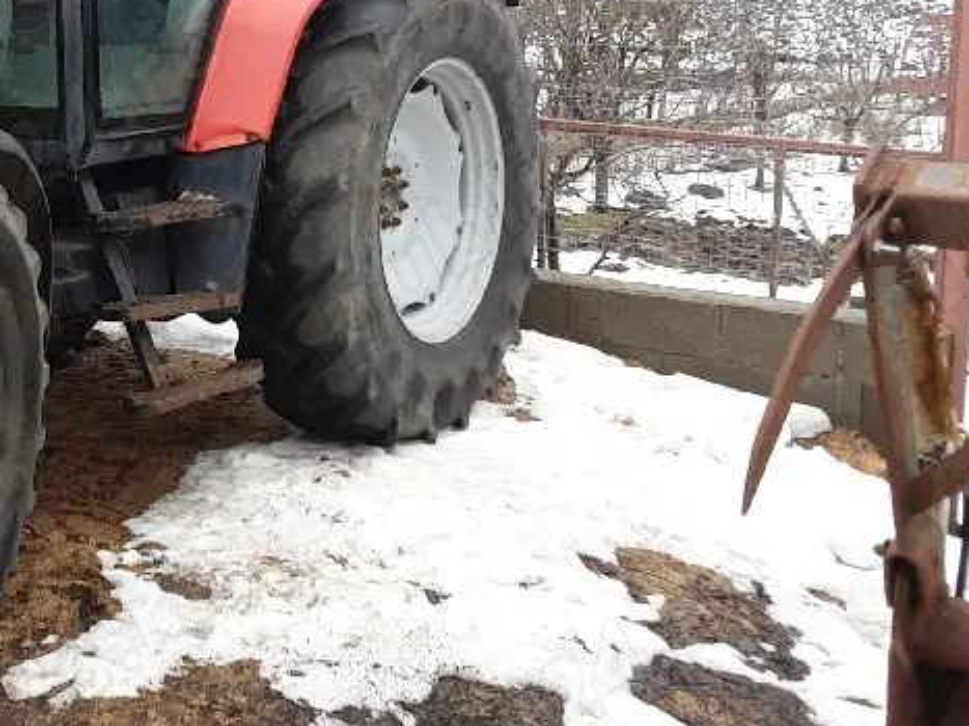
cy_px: 199
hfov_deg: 31.0
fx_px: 1679
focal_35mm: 60
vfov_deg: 24.2
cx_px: 141
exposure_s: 1/167
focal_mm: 2.9
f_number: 1.9
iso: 40
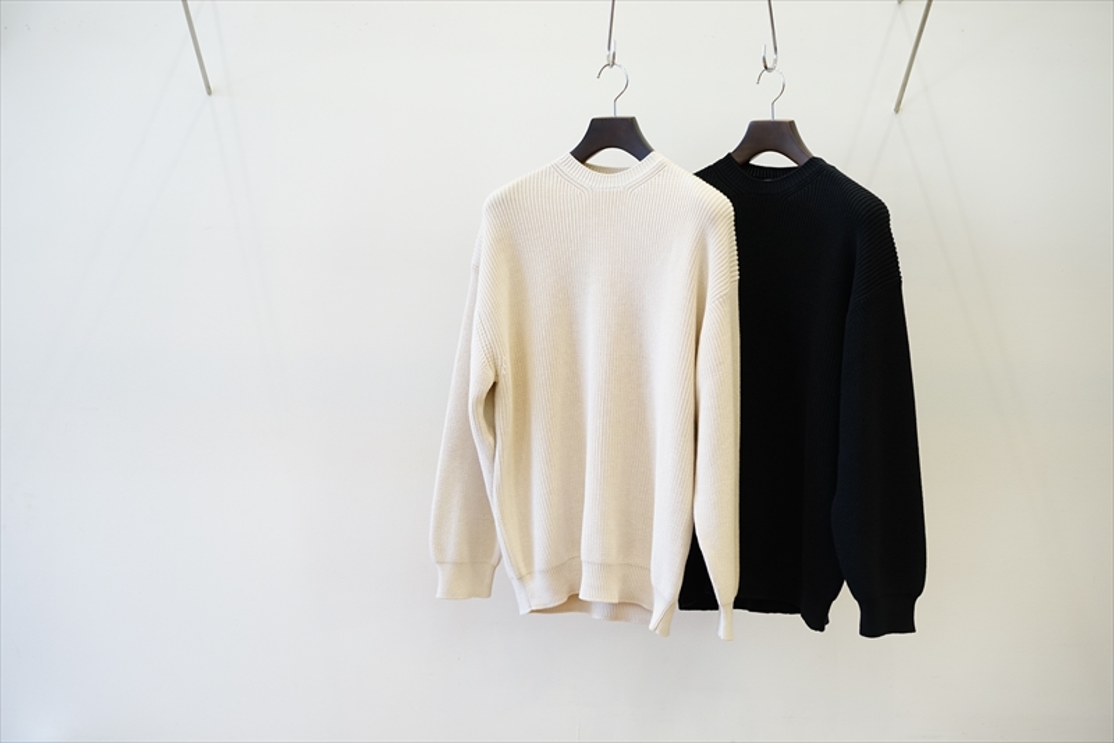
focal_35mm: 55
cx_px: 557
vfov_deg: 24.6
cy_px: 372
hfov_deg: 36.3
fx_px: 1701
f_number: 4
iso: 500
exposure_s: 1/60
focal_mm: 55
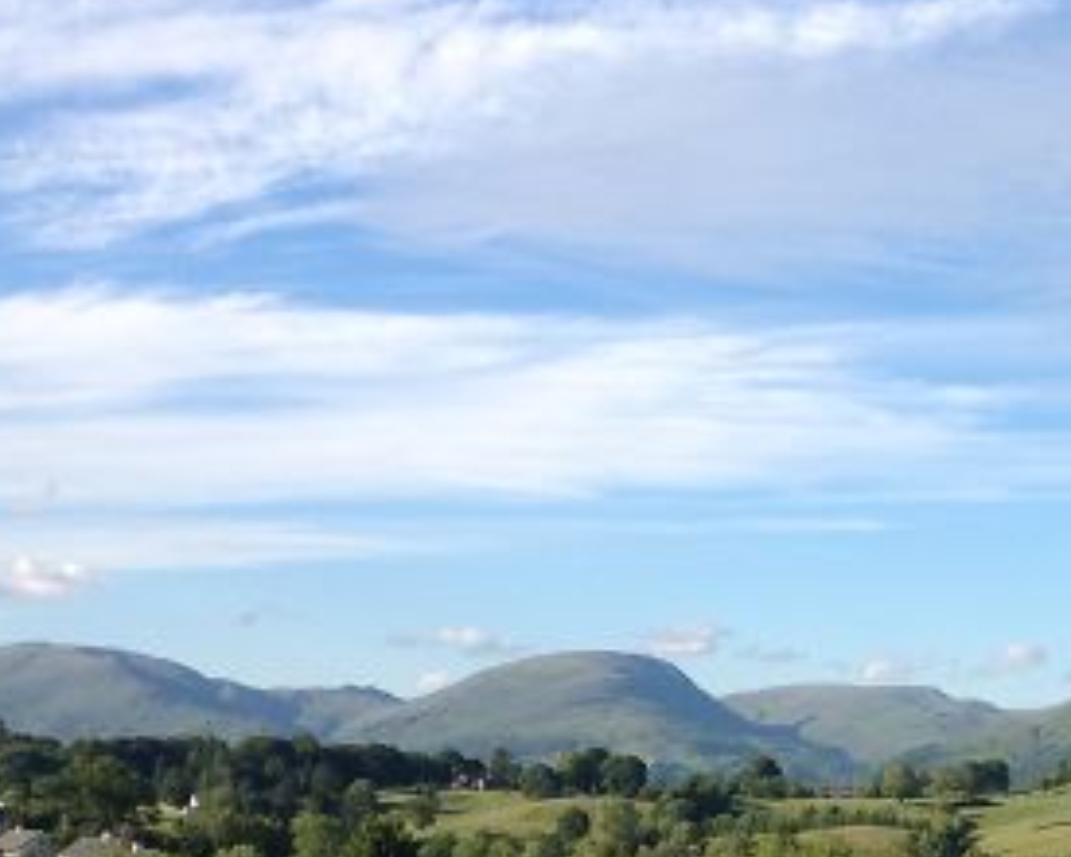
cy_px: 715
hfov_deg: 21.4
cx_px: 1001
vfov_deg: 17.5
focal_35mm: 87
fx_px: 2758
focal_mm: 4.28
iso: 50
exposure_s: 1/1104
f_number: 2.4
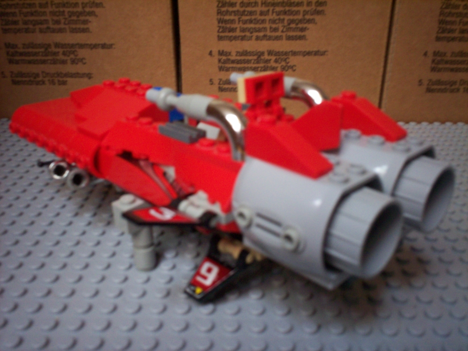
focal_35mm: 36
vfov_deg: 39.7
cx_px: 234
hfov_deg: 51.4
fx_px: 487
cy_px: 176
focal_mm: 6
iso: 200
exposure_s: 1/5.66
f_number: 4.5
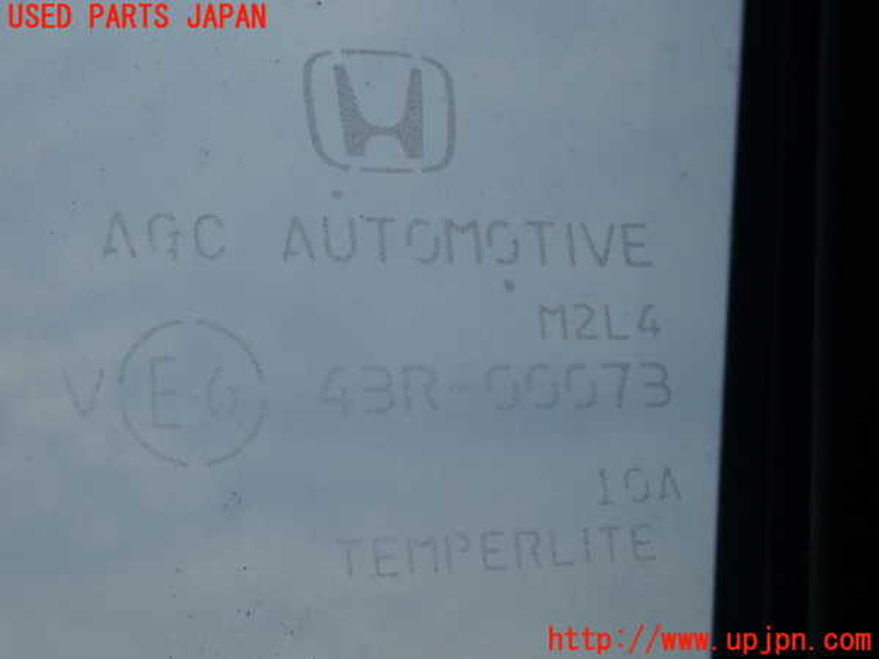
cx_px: 440
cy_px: 330
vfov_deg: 24.0
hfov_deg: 31.7
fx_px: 1549
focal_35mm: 61
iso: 100
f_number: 5
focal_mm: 11.01
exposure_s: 1/250
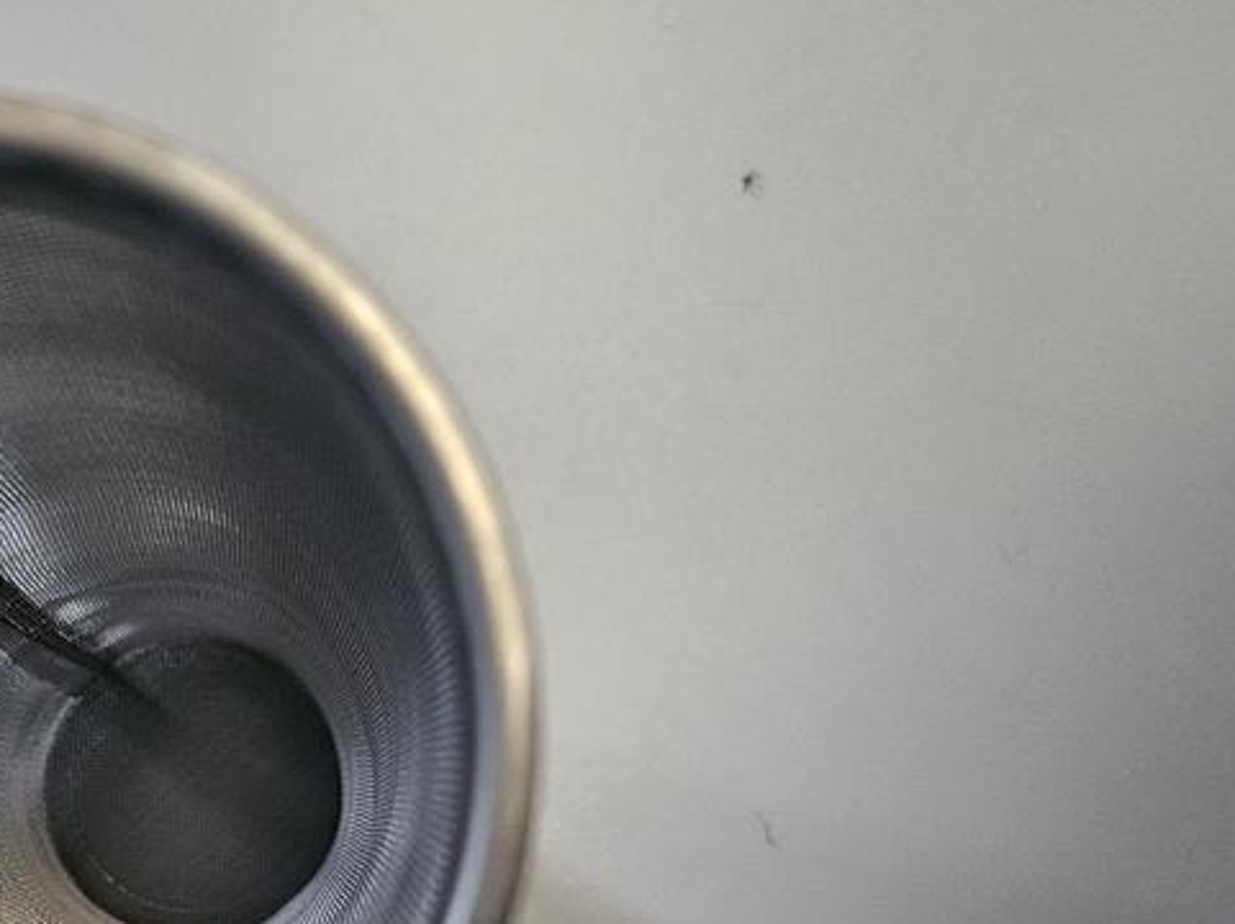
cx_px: 67
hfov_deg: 36.0
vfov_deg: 28.5
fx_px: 1747
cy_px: 832
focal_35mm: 49
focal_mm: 5.4
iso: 640
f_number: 1.8
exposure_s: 1/25
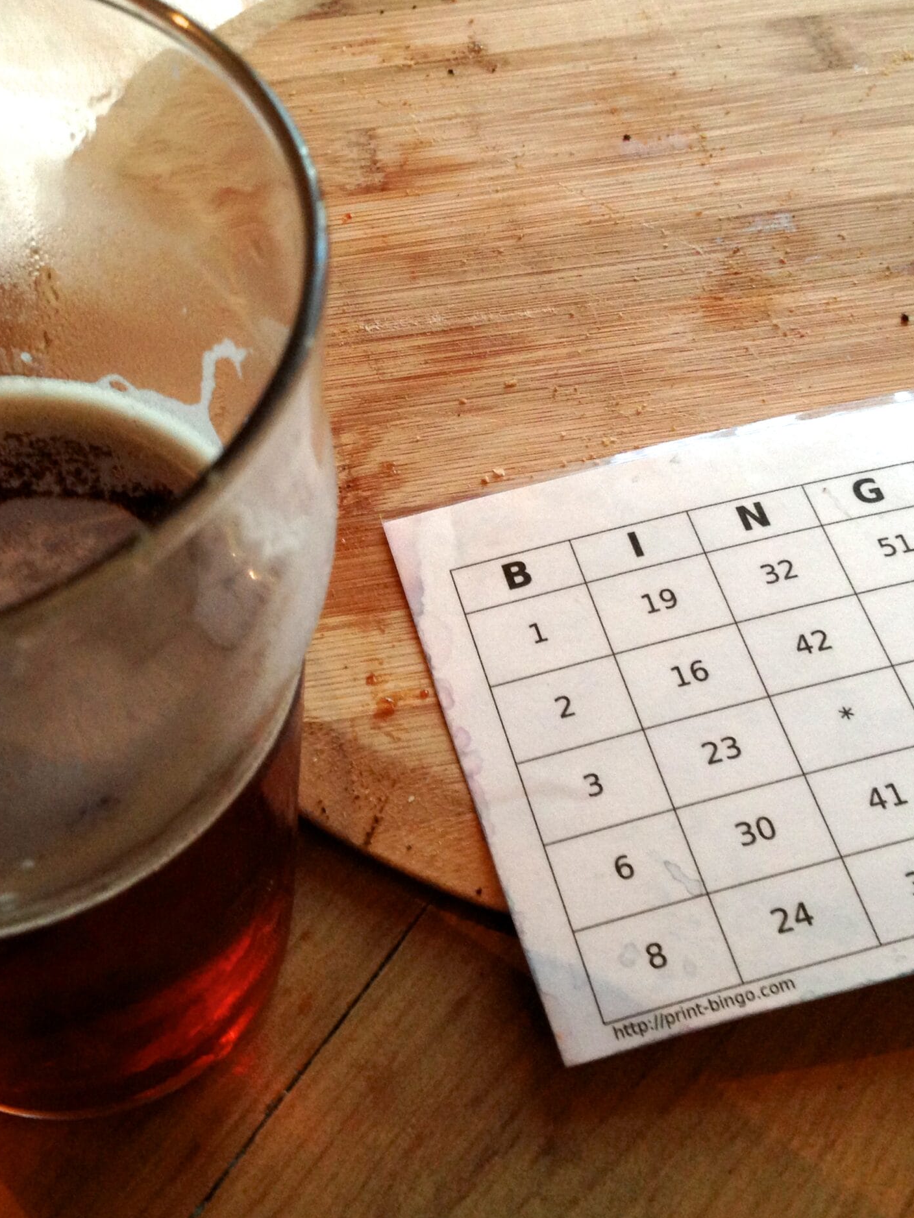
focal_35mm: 45
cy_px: 601
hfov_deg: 32.1
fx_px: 1584
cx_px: 377
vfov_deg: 42.1
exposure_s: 1/20
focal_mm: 4.12
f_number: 2.4
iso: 125
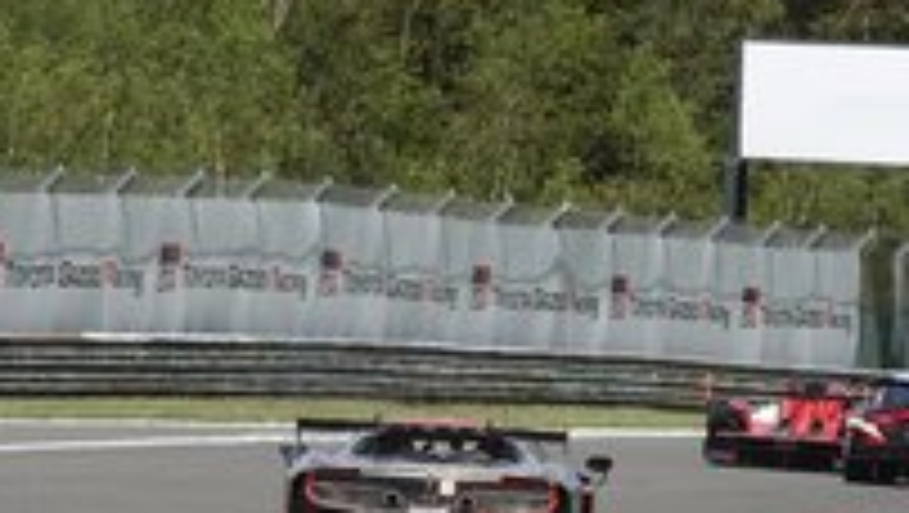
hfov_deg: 3.1
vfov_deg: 1.7
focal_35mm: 699
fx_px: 16861
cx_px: 482
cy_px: 572
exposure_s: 1/800
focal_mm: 110.13
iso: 100
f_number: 4.5
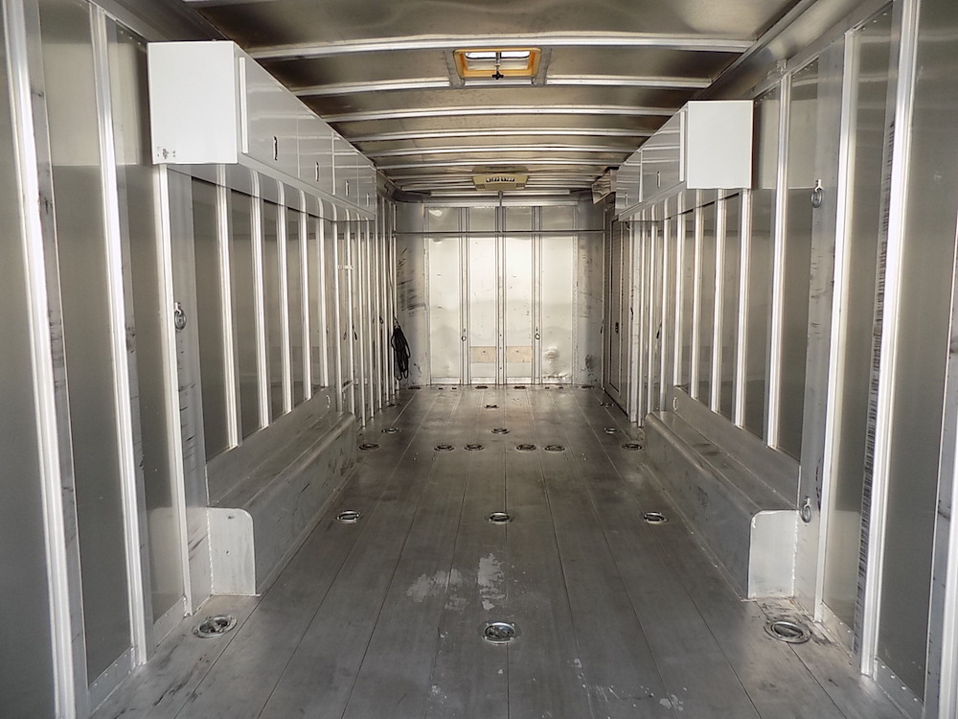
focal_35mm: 23
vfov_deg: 58.9
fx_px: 637
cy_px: 360
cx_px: 479
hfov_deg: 73.9
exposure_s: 1/125
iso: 80
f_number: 3.1
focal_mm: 4
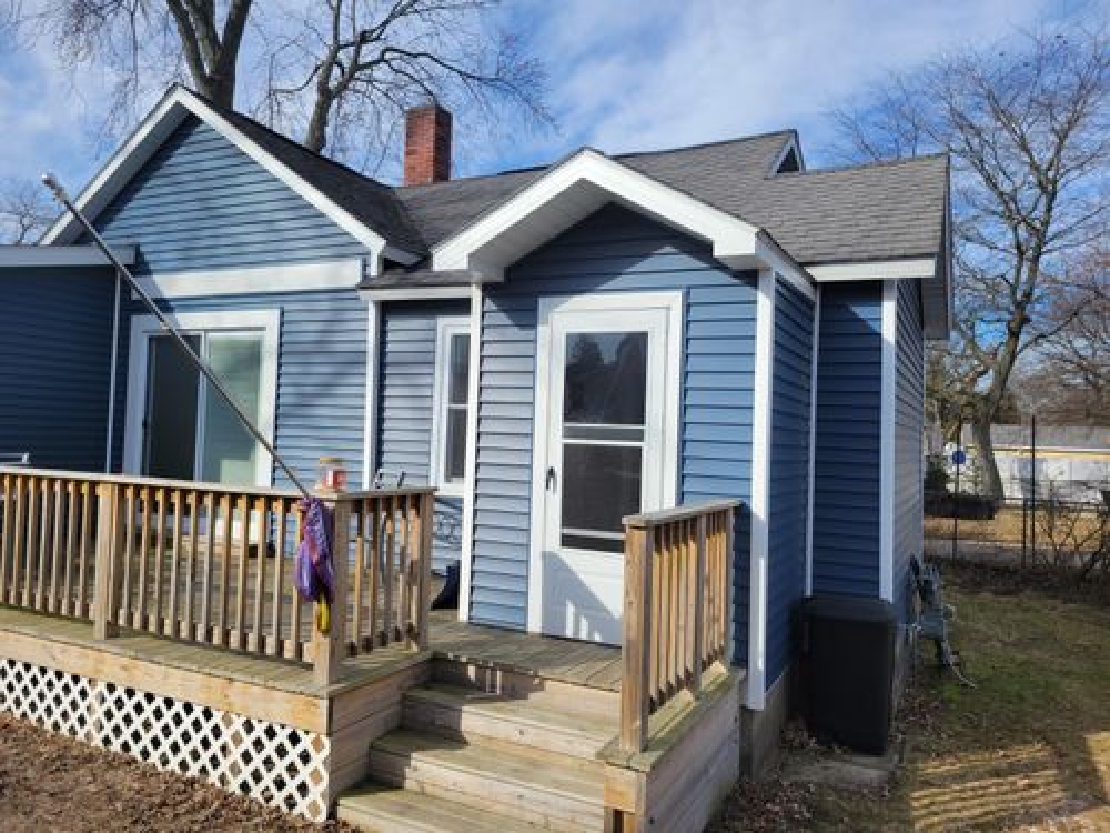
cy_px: 416
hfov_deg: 67.3
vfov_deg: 53.1
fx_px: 834
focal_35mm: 26
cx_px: 555
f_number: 1.8
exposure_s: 1/2252
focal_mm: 5.4
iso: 40
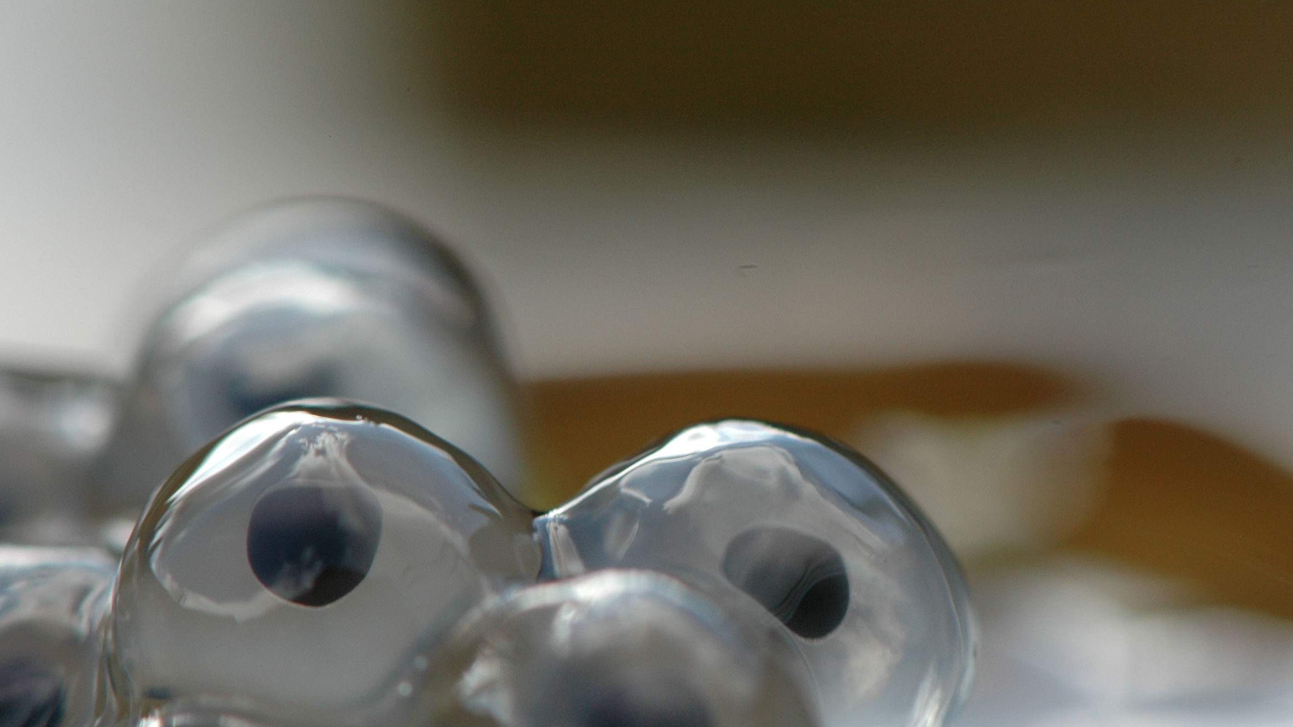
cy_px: 472
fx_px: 7188
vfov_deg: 5.8
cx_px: 775
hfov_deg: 10.3
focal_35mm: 210
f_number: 9
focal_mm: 105
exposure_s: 1/100
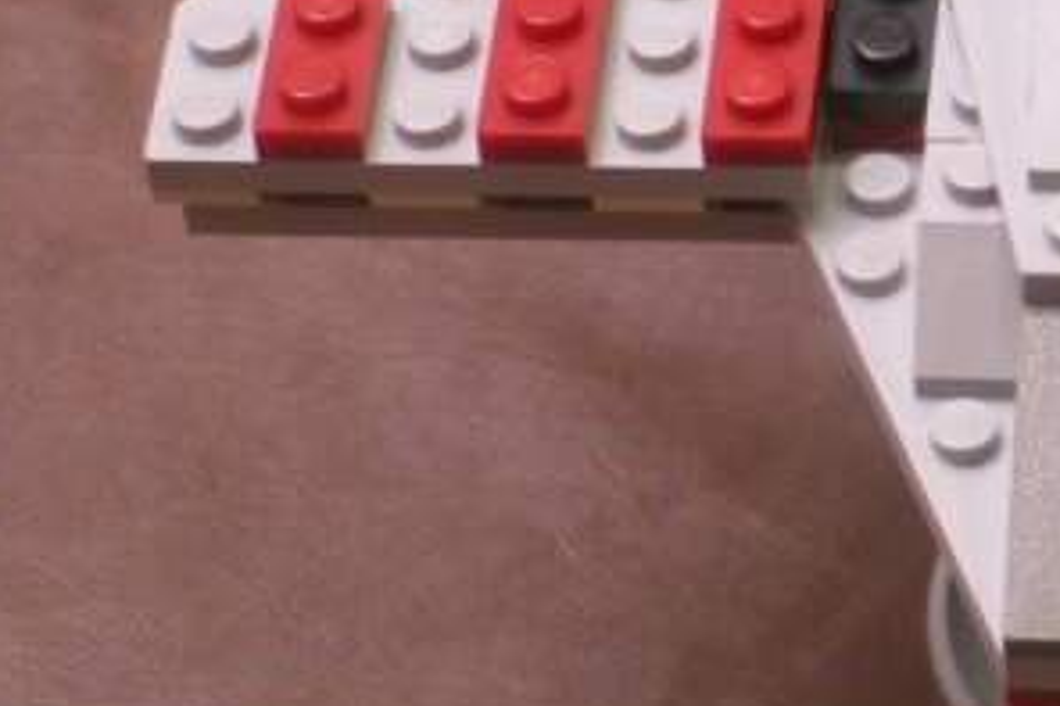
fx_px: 8210
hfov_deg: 7.3
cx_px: 1232
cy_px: -149
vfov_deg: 4.9
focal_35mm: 279
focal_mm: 21.1
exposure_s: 1/3.8
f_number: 4.4
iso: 65
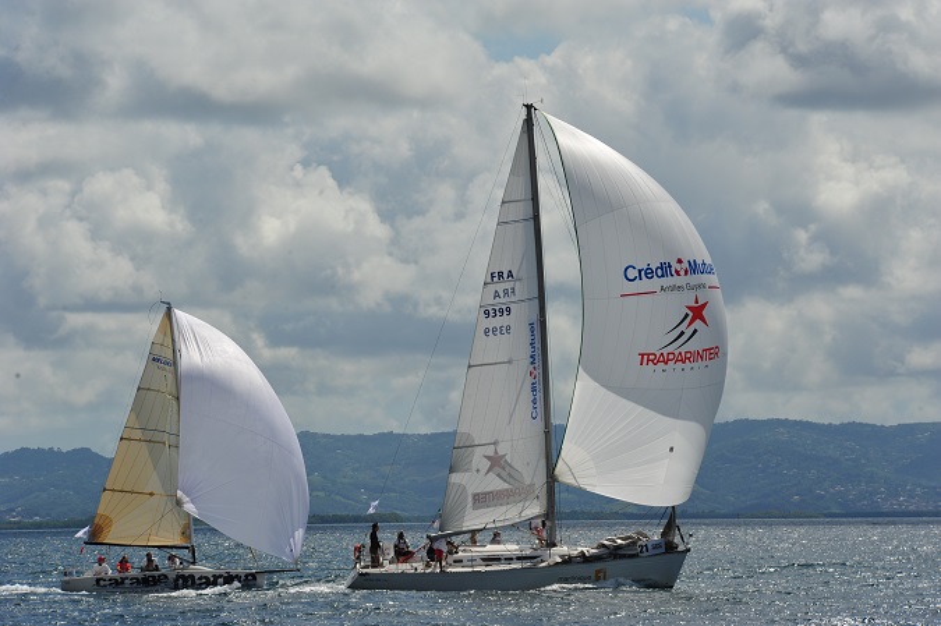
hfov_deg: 10.3
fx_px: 5224
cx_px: 470
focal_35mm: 200
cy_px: 313
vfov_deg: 6.9
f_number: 13
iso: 250
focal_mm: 200
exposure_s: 1/640
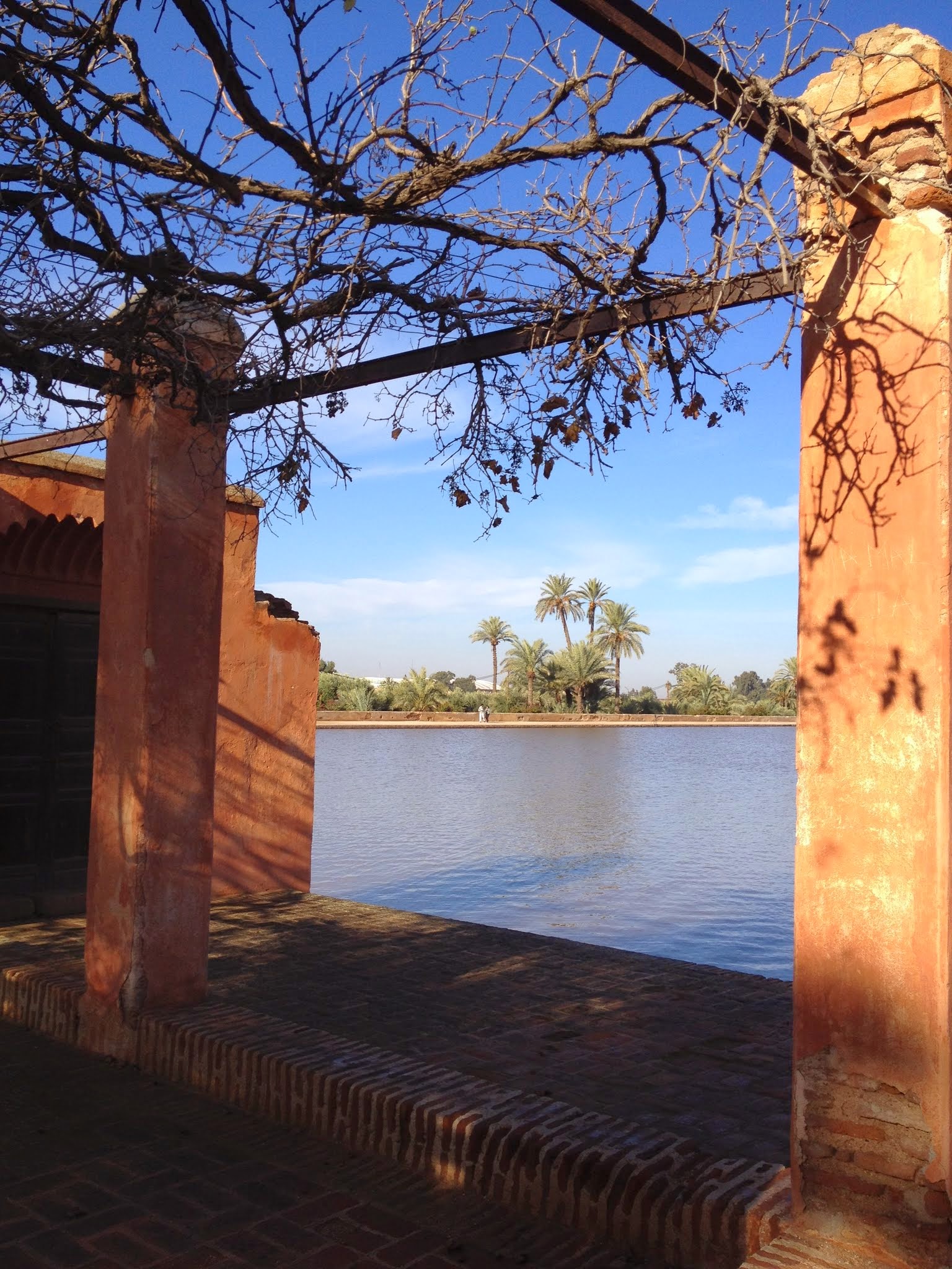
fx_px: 1283
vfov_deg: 52.6
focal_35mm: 35
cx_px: 476
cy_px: 634
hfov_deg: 40.7
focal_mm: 4.28
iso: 50
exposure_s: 1/1346
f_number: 2.4
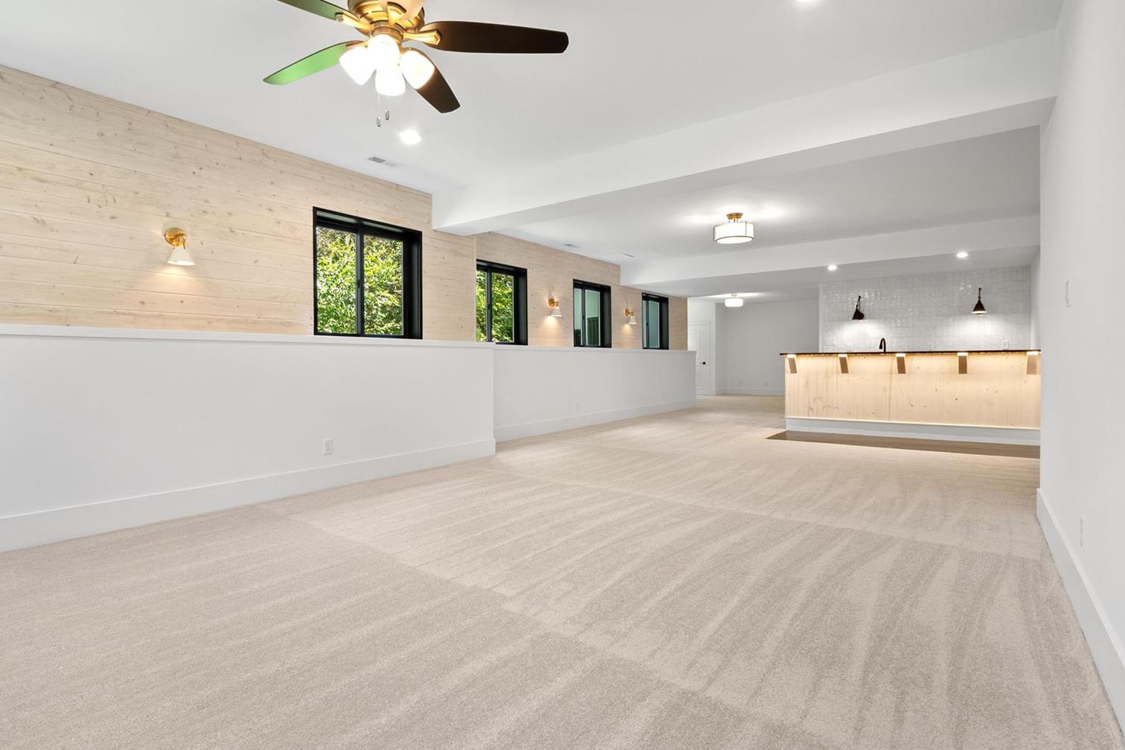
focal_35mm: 17
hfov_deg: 93.3
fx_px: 531
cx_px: 555
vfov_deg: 70.4
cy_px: 376
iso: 400
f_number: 8
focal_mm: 8
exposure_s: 1/5
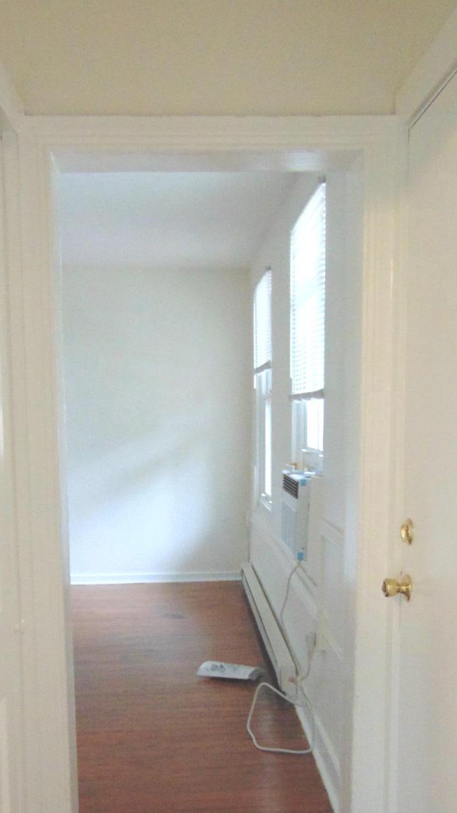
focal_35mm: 34
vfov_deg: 57.4
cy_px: 503
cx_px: 210
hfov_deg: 34.6
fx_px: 732
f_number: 3
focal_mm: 4.5
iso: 400
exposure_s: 1/30
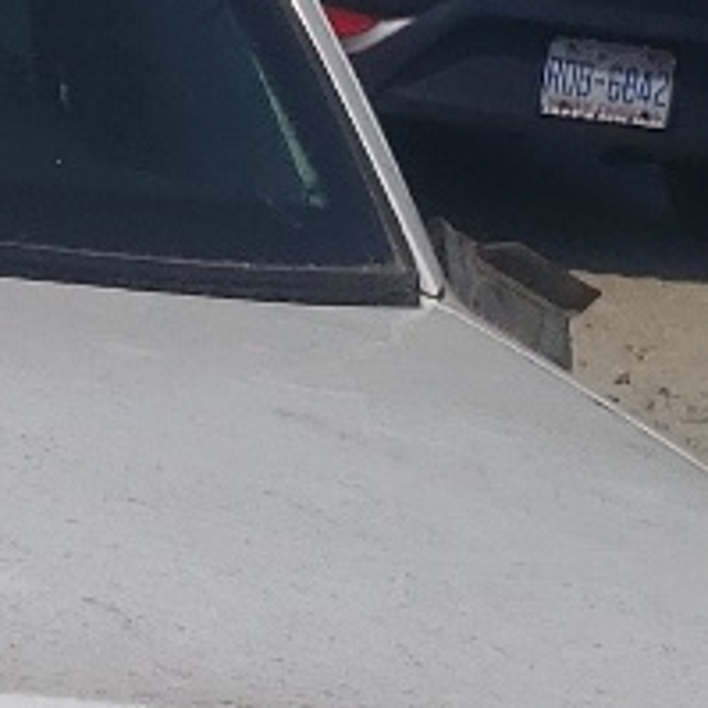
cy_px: 1181
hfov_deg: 8.7
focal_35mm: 185
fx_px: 4281
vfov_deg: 9.1
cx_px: -946
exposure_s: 1/10000
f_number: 1.5
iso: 50
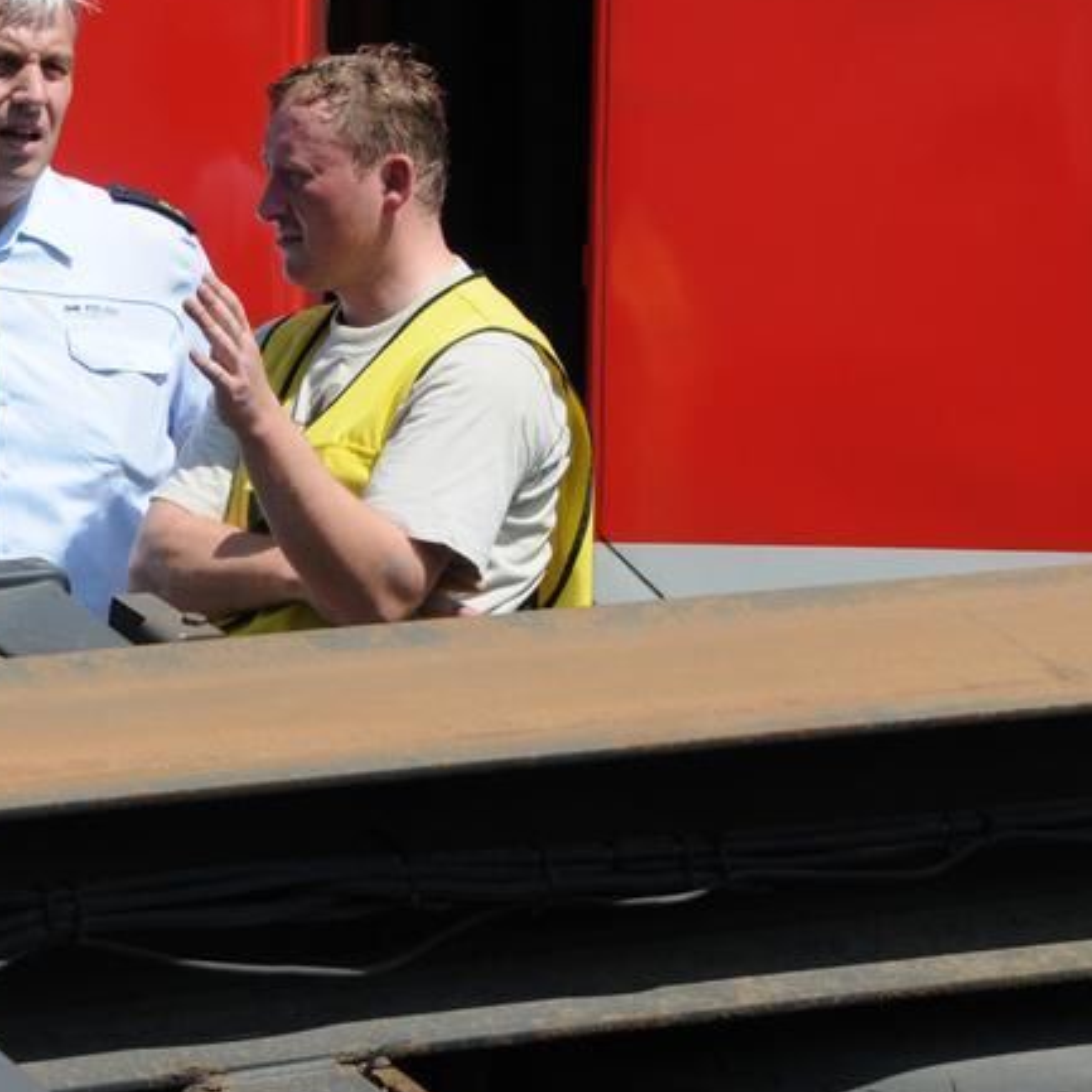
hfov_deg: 8.4
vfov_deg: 8.5
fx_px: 7352
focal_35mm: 206
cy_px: 396
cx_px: -103
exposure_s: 1/640
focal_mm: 70
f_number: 13
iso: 500
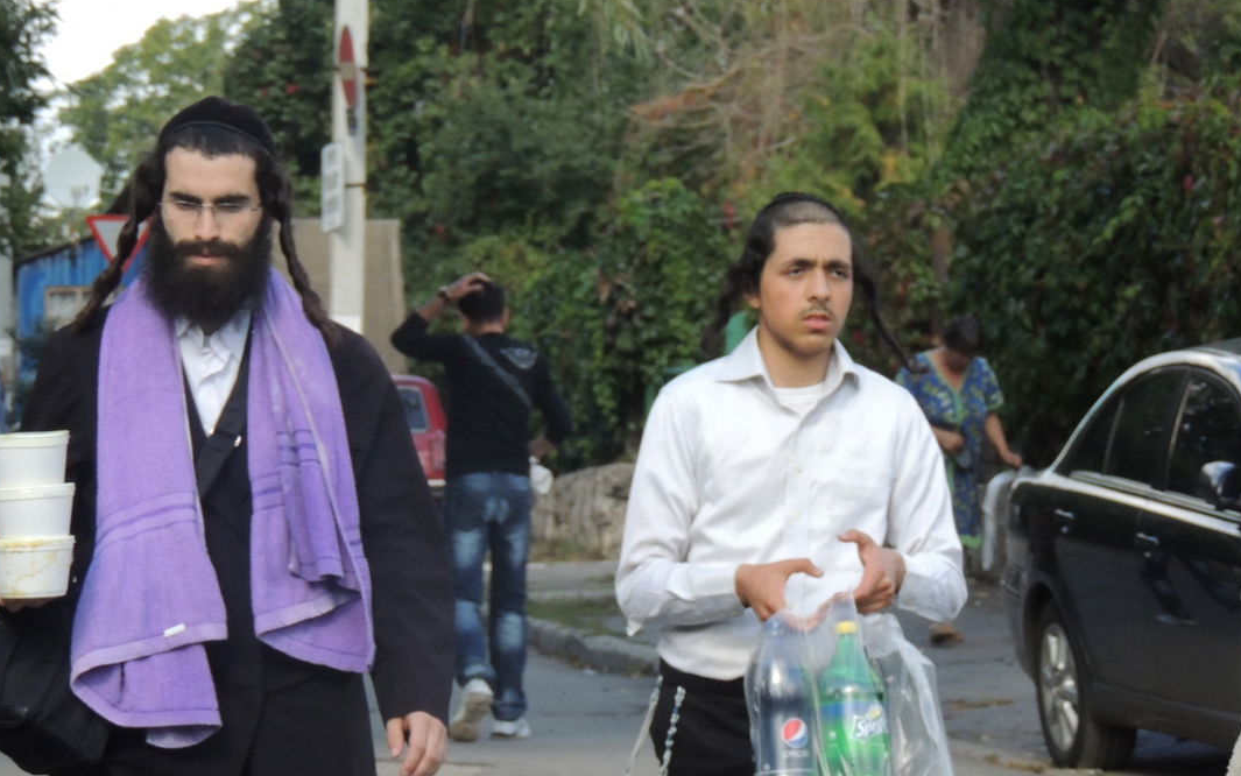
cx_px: 616
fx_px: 7307
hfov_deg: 9.7
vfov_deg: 6.1
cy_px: 390
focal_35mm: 216
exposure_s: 1/500
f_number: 4.4
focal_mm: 27.6
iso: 400
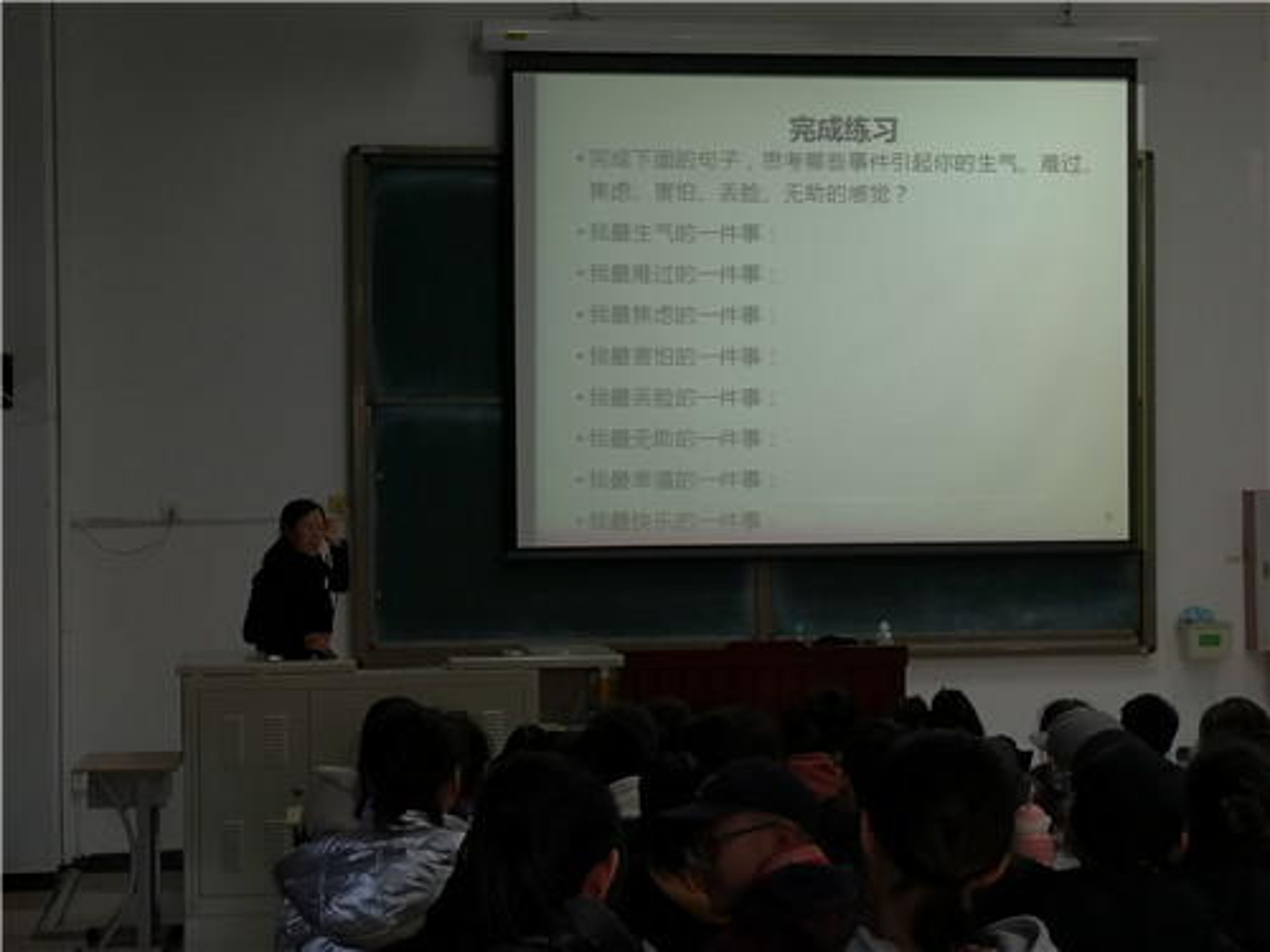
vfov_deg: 21.3
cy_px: 476
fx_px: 2531
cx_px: 635
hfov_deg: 28.2
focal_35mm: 69
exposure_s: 1/50
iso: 80
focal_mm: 3.95
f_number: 1.6
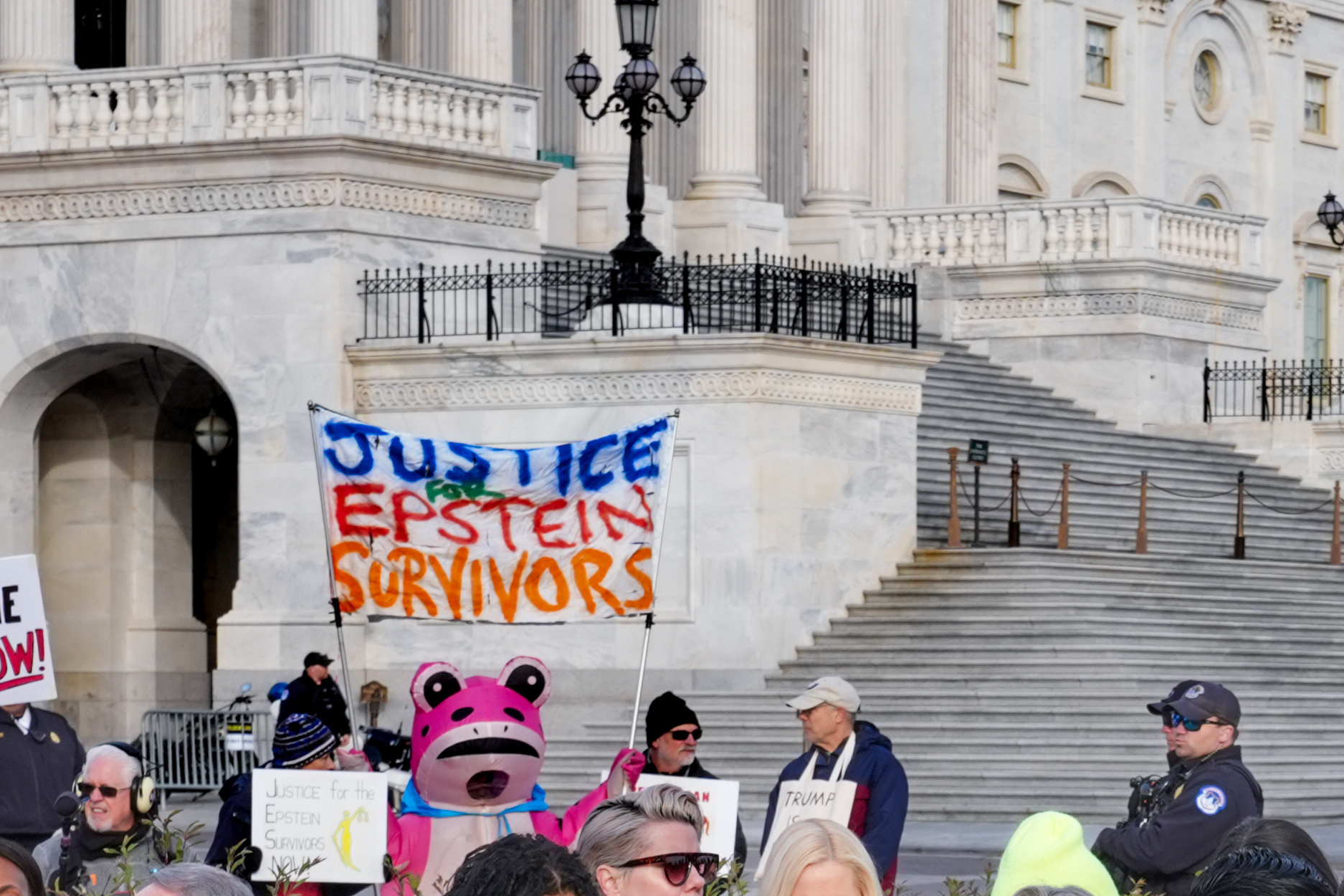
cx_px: 1279
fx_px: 5376
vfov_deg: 9.5
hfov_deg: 14.1
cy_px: 930
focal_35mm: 144
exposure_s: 1/500
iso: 400
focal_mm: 45
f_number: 7.1
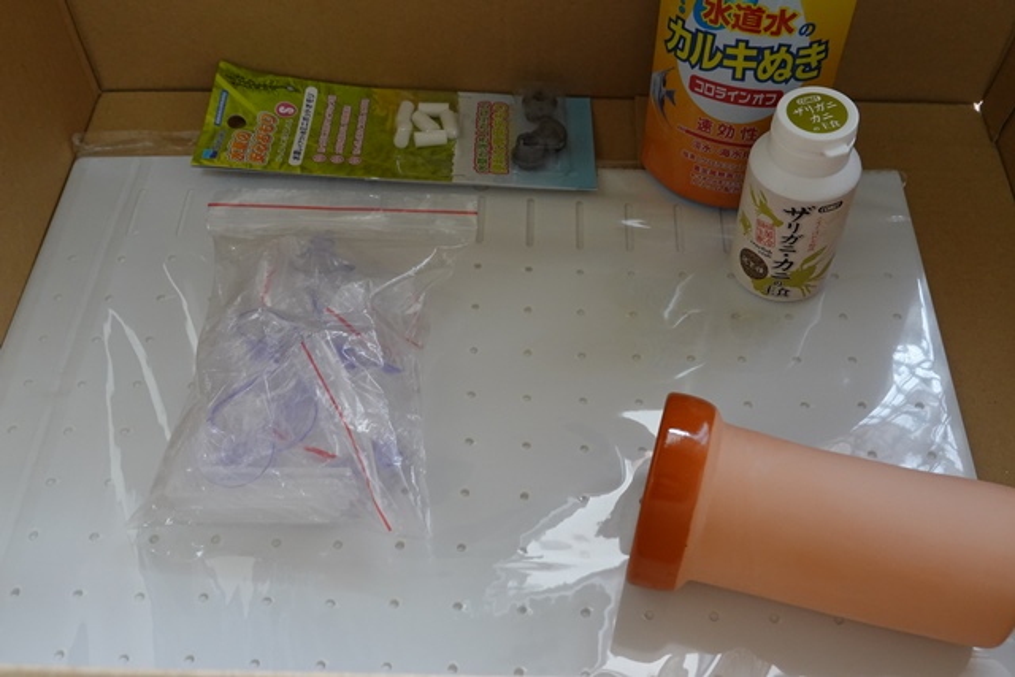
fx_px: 1043
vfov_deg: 36.0
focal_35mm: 37
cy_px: 338
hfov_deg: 51.9
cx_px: 508
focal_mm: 13.84
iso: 1000
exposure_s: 1/60
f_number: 5
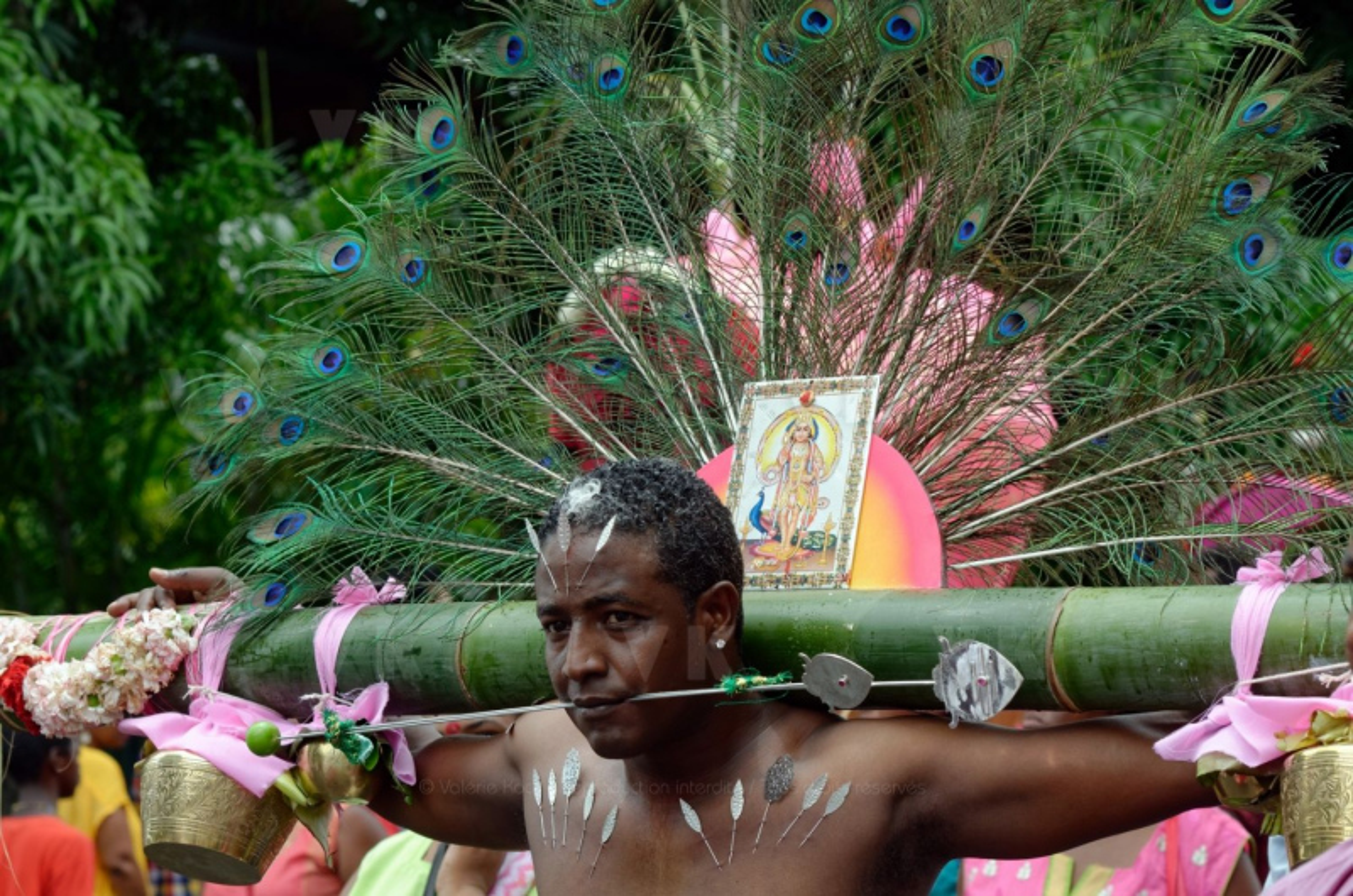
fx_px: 3938
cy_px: 448
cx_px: 676
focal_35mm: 105
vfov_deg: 13.0
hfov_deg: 19.5
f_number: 6.3
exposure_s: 1/400
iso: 200
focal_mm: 70
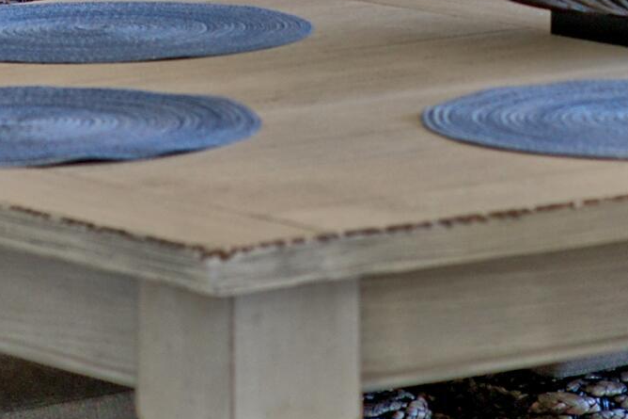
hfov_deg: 5.4
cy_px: -383
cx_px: 368
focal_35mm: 382
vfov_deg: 3.6
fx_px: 6662
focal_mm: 85
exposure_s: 1/200
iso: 1000
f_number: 4
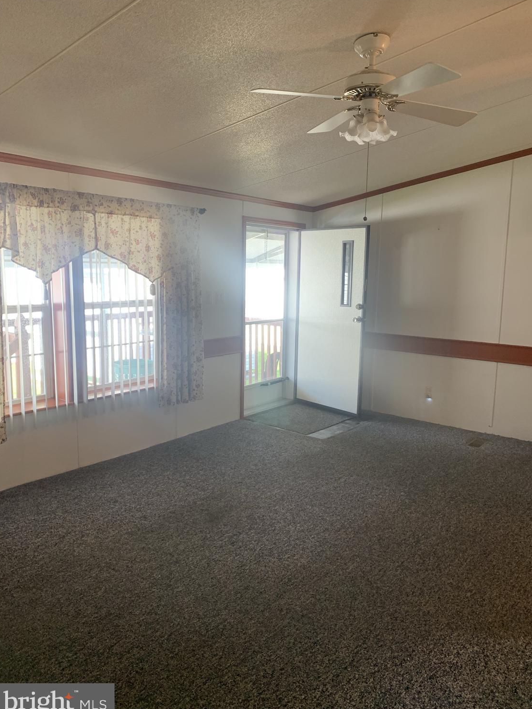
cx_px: 271
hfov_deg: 51.3
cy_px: 354
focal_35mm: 27
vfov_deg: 65.3
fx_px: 553
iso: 64
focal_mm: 4.25
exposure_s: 1/60
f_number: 1.8
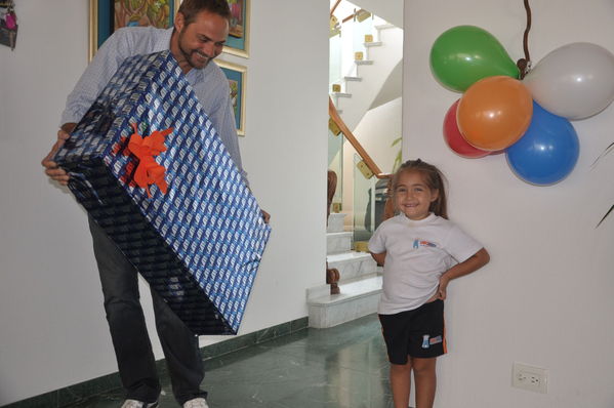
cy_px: 204
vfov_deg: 39.9
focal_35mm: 33
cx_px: 307
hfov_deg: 57.3
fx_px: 562
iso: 220
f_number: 3.8
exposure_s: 1/30
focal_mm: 22
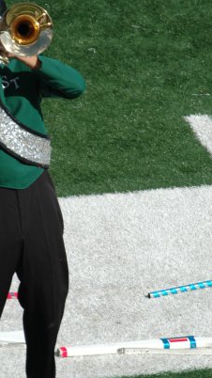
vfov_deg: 2.3
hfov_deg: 1.3
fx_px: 9378
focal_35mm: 938
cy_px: 156
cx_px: 66
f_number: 5.6
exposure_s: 1/1000
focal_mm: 400
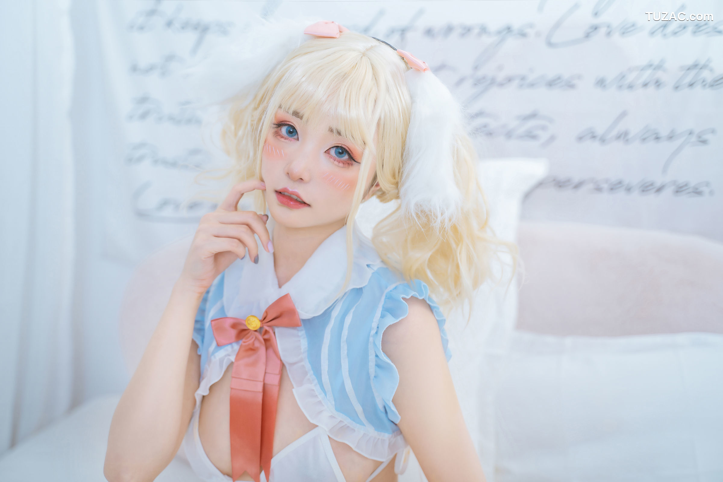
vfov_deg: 29.2
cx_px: 362
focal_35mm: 46
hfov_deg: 42.7
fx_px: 924
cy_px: 241
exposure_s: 1/800
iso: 200
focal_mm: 46
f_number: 2.8
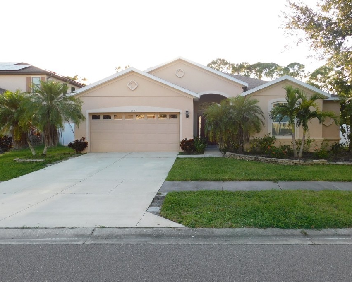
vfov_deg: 53.2
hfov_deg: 63.7
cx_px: 204
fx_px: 281
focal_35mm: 27
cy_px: 142
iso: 125
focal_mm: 4
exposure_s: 1/250
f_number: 3
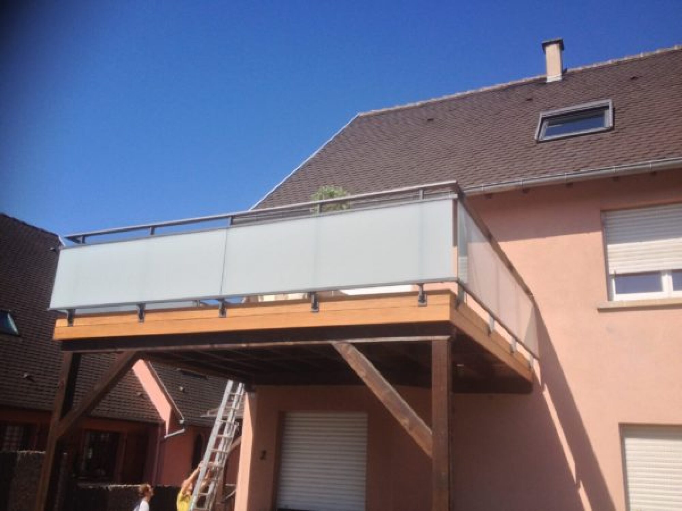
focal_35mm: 35
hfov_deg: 52.6
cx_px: 341
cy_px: 256
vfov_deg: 40.7
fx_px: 690
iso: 50
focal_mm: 4.28
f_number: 2.4
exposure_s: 1/1905
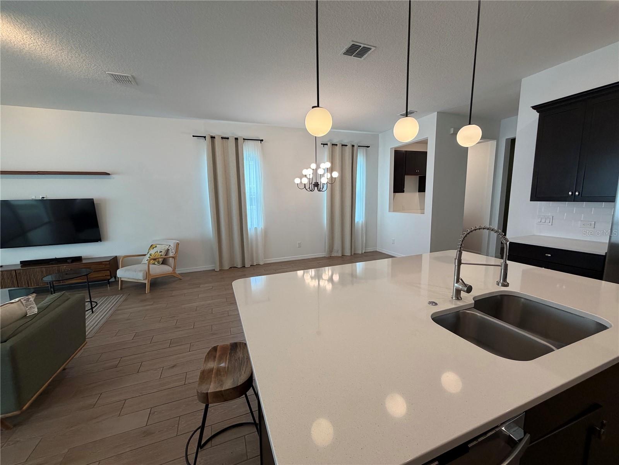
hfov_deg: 102.1
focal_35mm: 14
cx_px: 310
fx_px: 250
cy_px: 232
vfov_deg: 85.7
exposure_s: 1/120
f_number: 2.2
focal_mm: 2.22
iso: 200
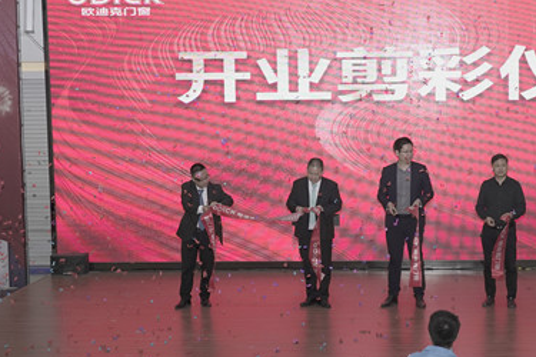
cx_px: 369
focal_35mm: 80
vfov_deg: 17.0
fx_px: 1191
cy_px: 230
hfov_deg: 25.2
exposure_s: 1/200
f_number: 5.6
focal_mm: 40
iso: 1600
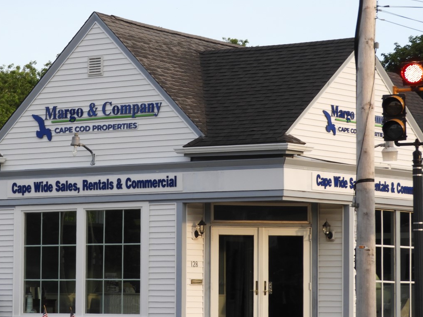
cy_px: 118
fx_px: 1980
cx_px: 134
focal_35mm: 162
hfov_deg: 12.2
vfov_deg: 9.2
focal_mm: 20.6
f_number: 5
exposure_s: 1/125
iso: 100
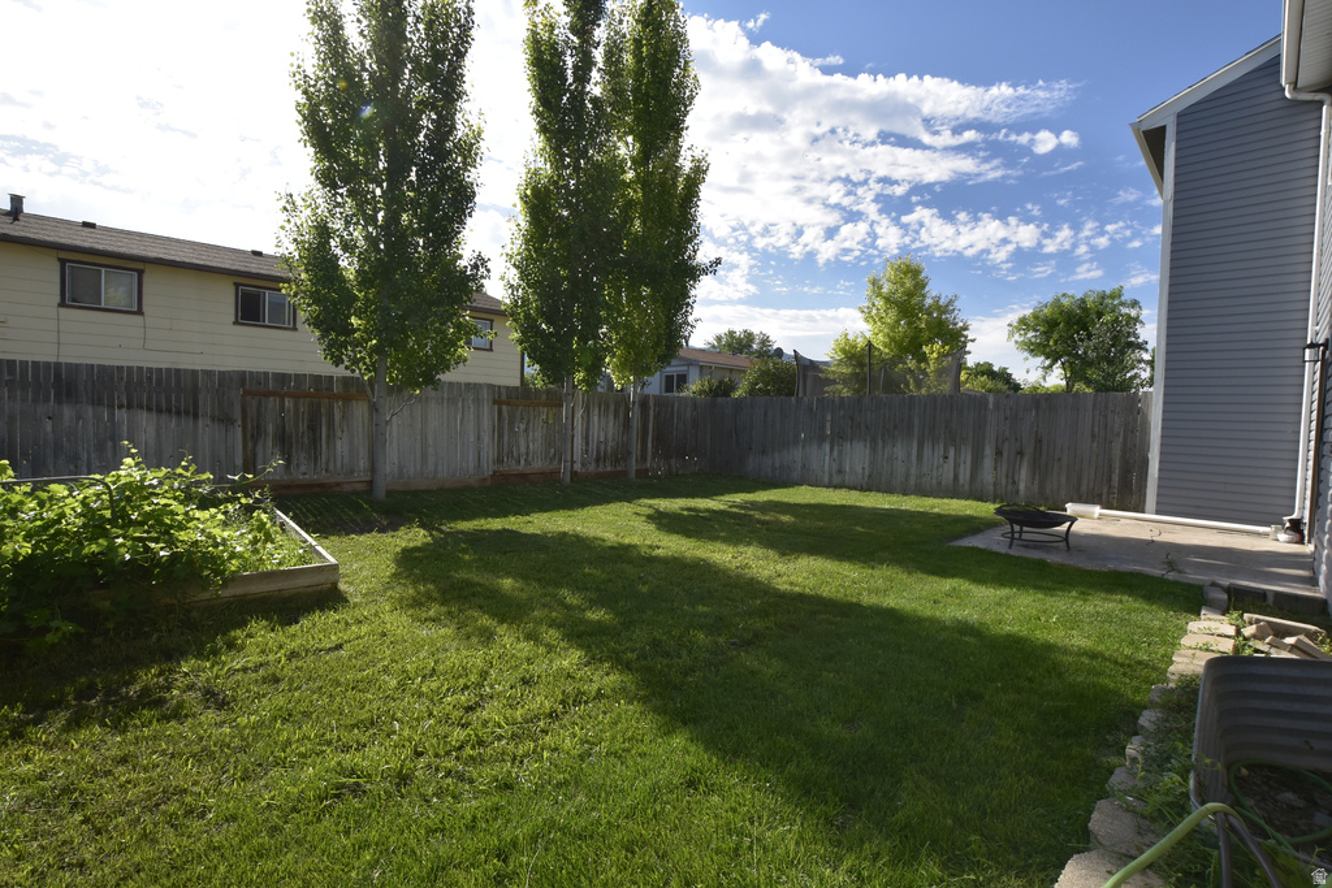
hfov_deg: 100.4
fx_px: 555
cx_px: 666
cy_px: 444
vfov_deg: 77.3
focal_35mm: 15
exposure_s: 1/350
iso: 400
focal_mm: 10
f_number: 11
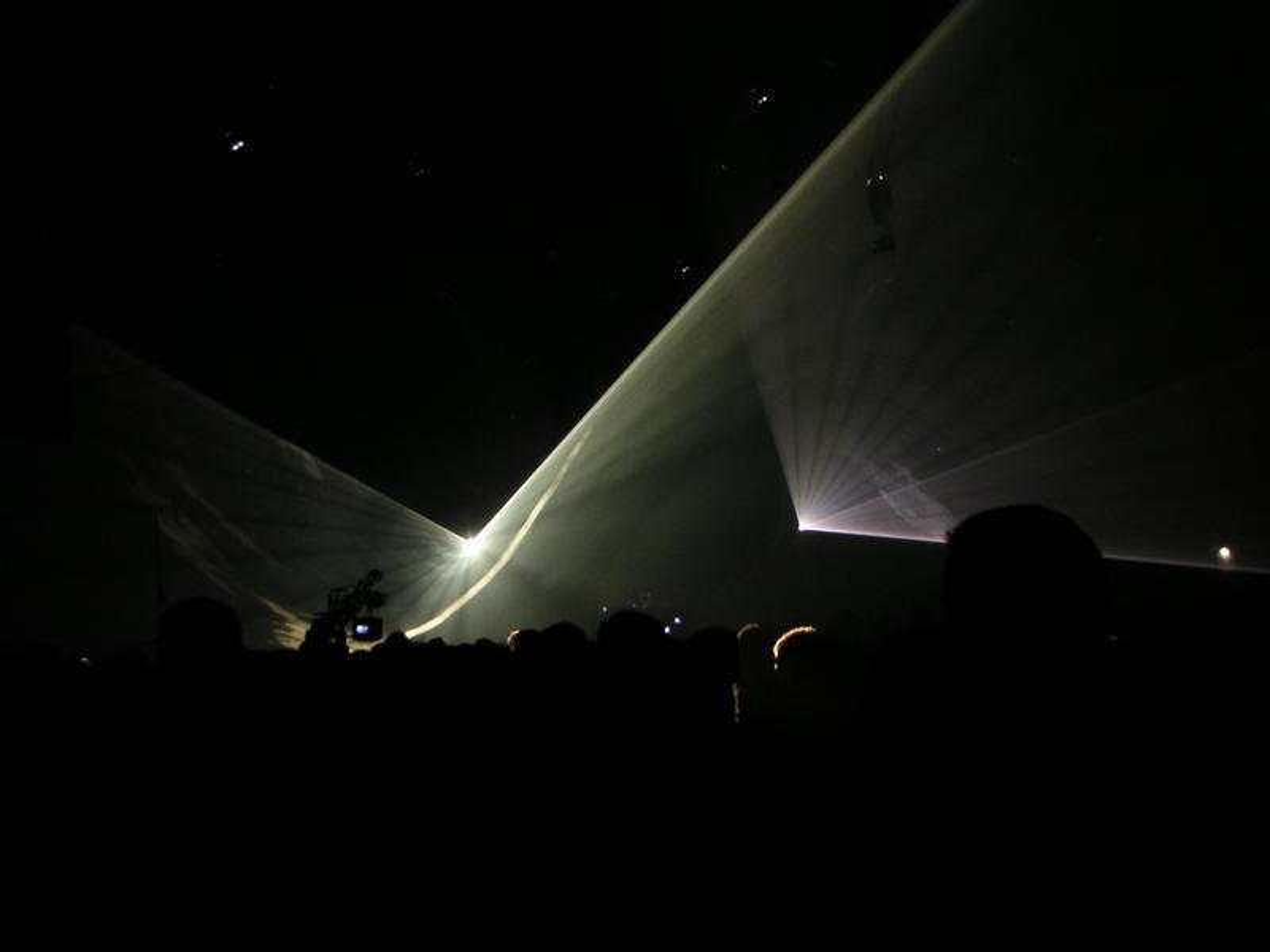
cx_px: 635
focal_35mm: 38
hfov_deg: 49.0
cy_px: 476
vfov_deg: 37.7
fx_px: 1394
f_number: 2.8
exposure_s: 1/8
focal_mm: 6
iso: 100
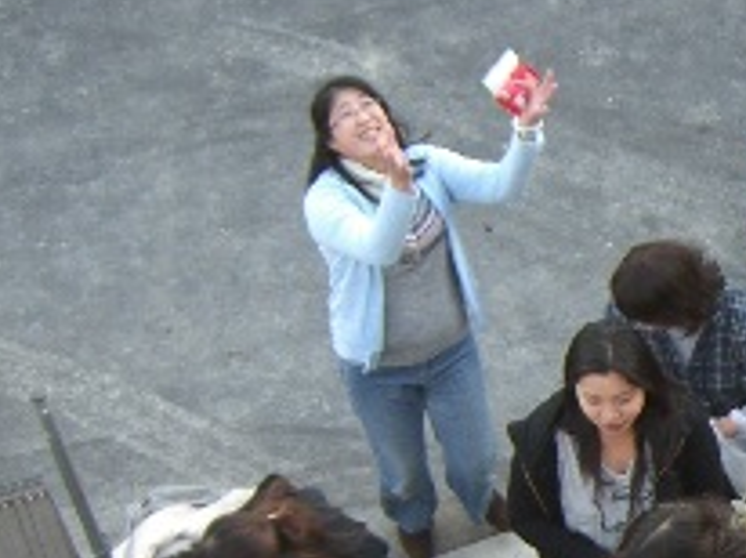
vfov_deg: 13.7
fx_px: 2303
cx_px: 916
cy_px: 513
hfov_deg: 17.5
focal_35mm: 107
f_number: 2.8
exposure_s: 1/125
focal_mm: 7.9
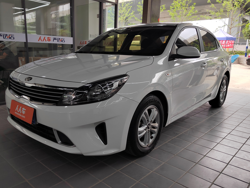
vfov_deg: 49.7
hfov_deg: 63.1
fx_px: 202
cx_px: 105
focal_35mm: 28
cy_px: 98
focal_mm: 5.52
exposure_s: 1/120
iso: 148
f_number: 1.9
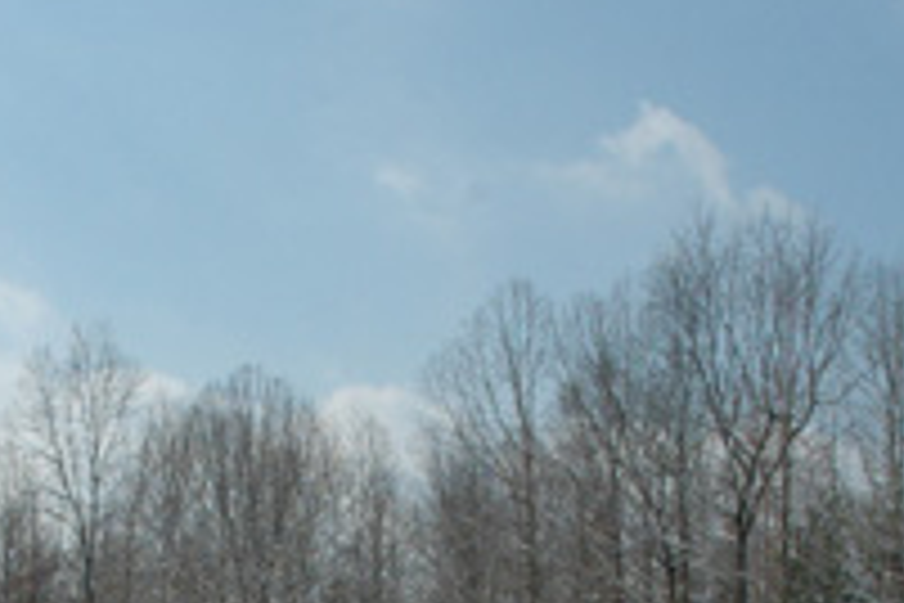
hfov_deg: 20.0
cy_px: 990
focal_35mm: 101
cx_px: 189
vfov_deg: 12.6
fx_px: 2536
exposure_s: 1/500
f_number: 11
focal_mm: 18
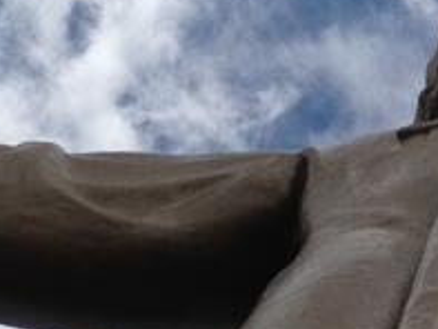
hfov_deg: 10.6
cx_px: 605
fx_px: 2304
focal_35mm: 182
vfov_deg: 8.1
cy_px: 393
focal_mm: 4.28
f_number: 2.4
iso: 50
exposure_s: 1/5025
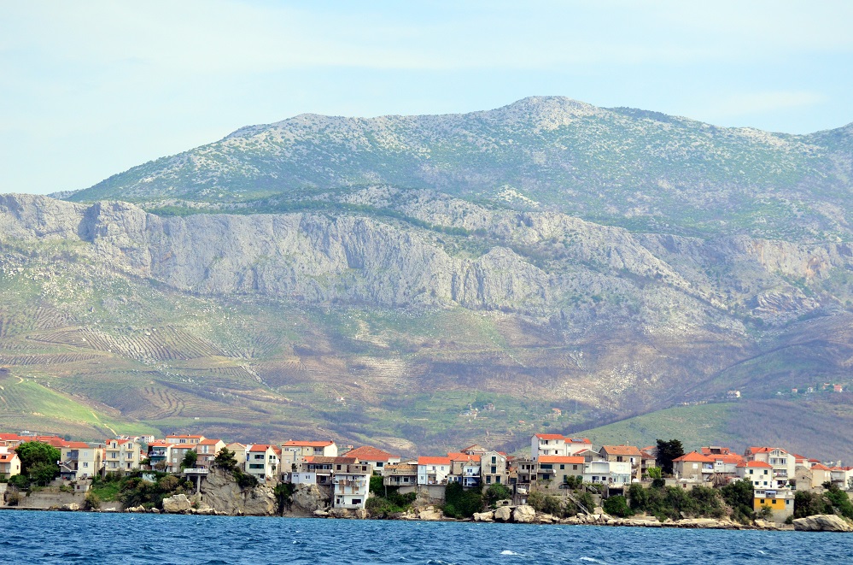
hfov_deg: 15.2
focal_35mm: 135
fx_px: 3191
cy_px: 282
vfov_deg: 10.1
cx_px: 426
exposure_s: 1/5000
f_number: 4.5
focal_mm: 90
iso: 800
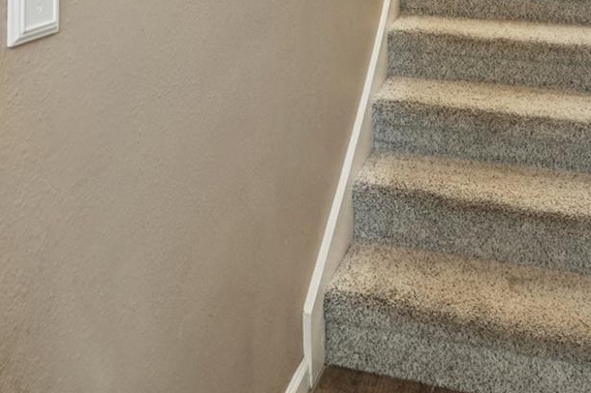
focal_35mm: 42
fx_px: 689
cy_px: -113
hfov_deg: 46.4
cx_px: 300
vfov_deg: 27.0
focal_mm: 16
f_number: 8
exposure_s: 1/8
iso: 400
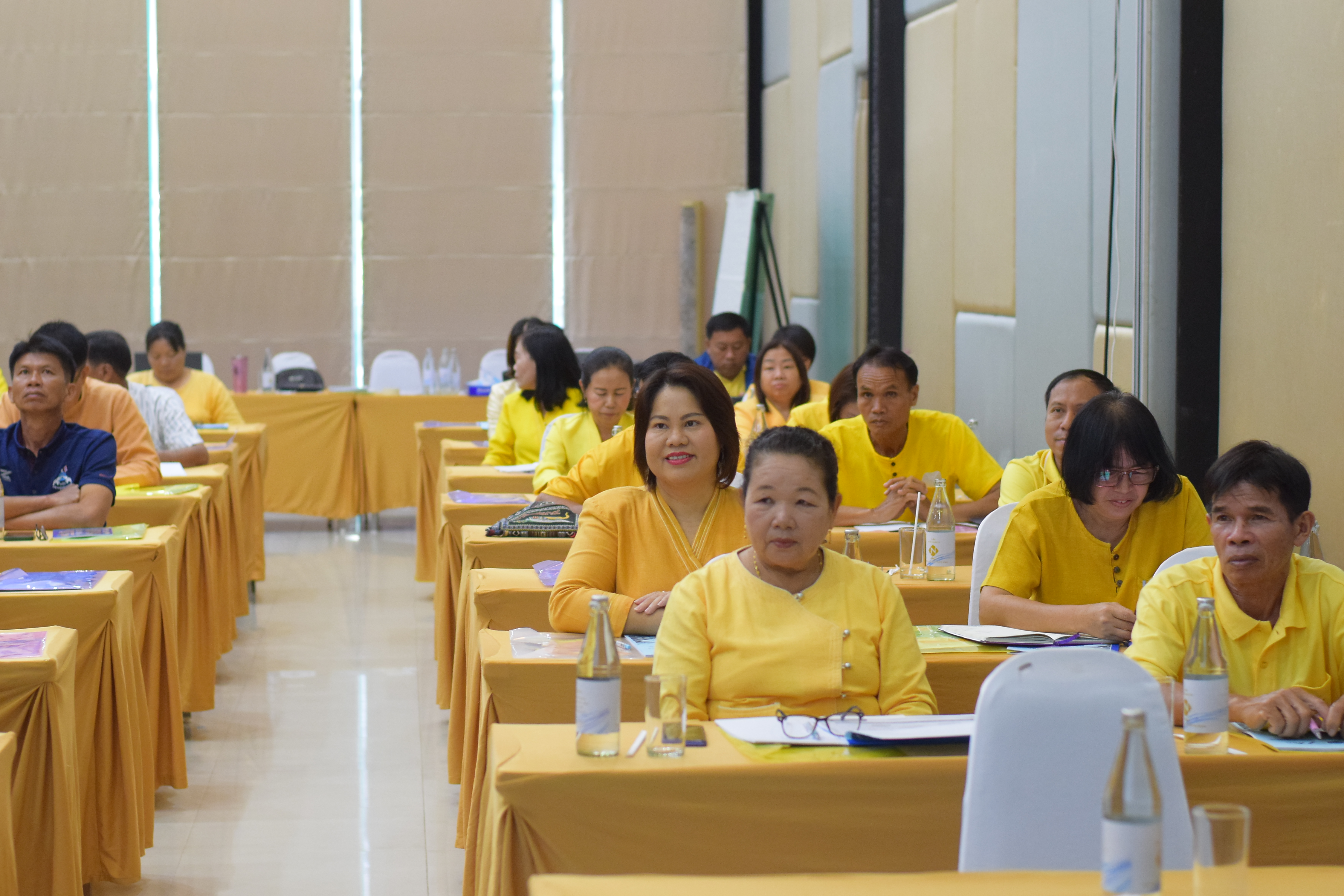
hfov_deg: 27.0
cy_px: 448
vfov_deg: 18.2
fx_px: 2801
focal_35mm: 75
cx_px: 672
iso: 2000
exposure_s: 1/80
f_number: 3.2
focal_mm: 50
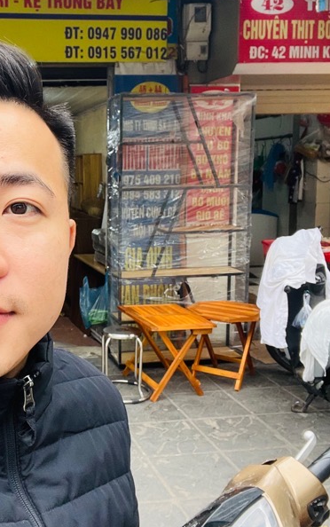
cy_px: 244
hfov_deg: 29.1
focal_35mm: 42
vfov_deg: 47.1
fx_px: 603
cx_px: 21
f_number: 2.2
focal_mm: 2.71
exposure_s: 1/121
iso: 50
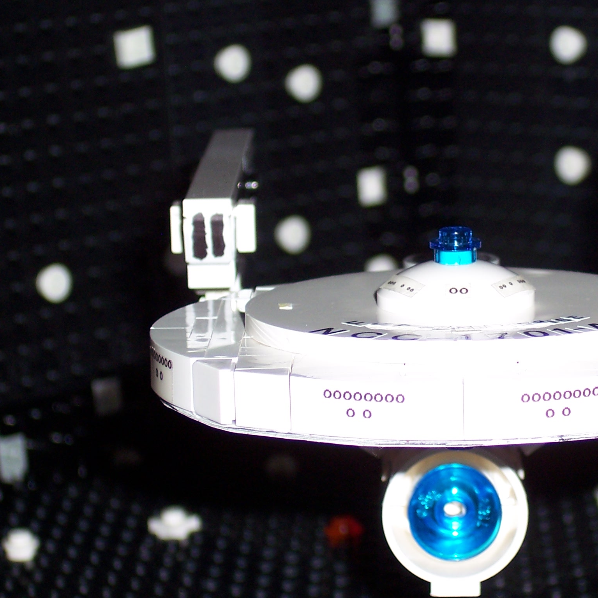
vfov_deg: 10.2
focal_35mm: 171
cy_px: 259
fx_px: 3342
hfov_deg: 10.2
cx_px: 460
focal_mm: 21.3
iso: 100
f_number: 4.8
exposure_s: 1/125
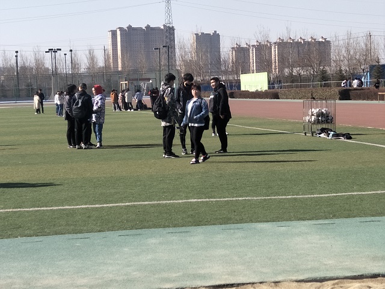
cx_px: 192
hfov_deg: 71.6
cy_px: 144
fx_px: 267
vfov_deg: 56.8
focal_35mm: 24
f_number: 1.7
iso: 38
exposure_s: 1/1317
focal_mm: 4.1
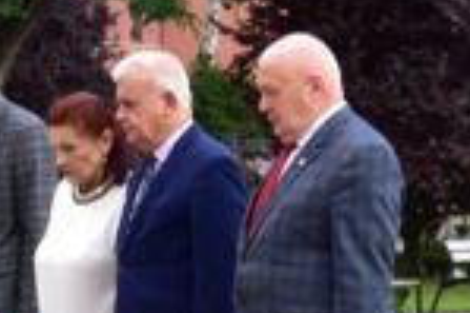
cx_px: -173
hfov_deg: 8.4
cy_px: 468
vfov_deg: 5.6
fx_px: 3143
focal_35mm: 241
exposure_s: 1/200
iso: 200
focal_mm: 38
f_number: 5
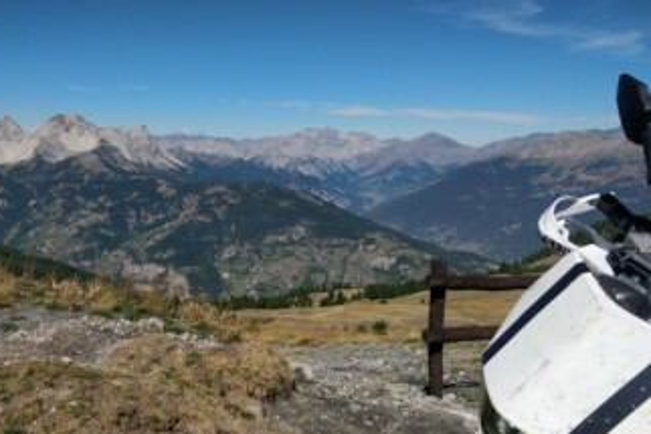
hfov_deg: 60.0
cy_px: 266
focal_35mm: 31
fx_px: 561
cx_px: 279
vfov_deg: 42.1
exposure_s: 1/4011
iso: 160
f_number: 1.7
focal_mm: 4.1
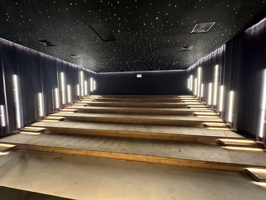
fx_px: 108
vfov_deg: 85.7
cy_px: 100
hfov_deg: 102.1
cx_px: 133
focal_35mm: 14
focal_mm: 2.22
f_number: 2.2
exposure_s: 1/34
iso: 1000
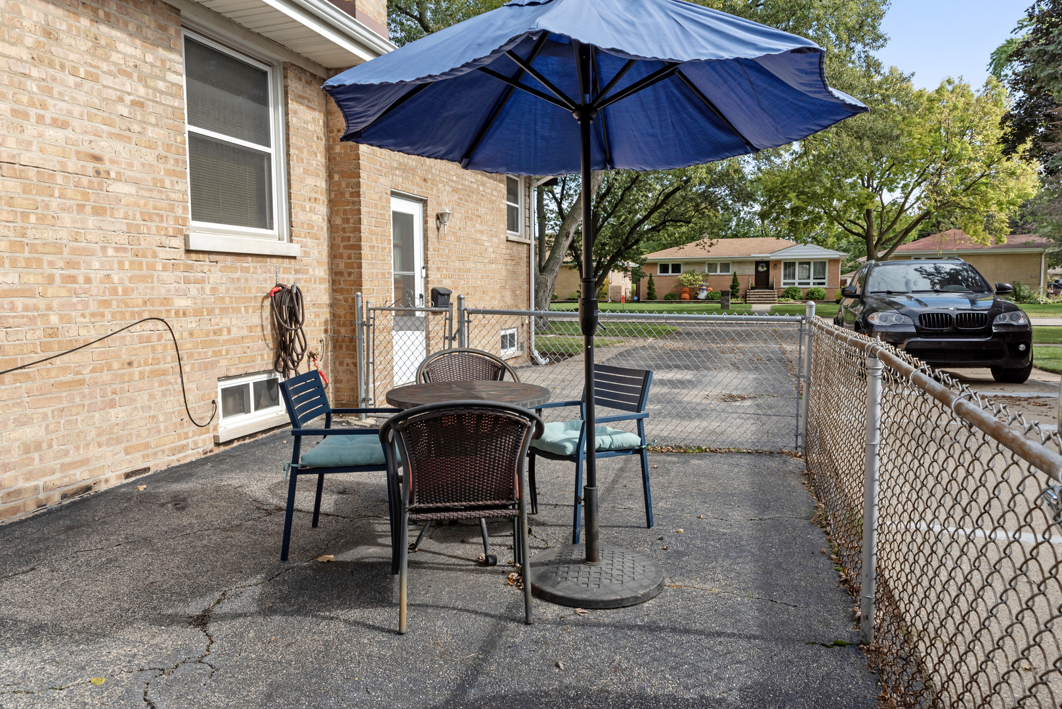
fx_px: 708
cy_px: 354
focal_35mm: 24
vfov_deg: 53.2
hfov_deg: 73.7
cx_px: 531
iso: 320
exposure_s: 1/500
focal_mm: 24
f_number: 9
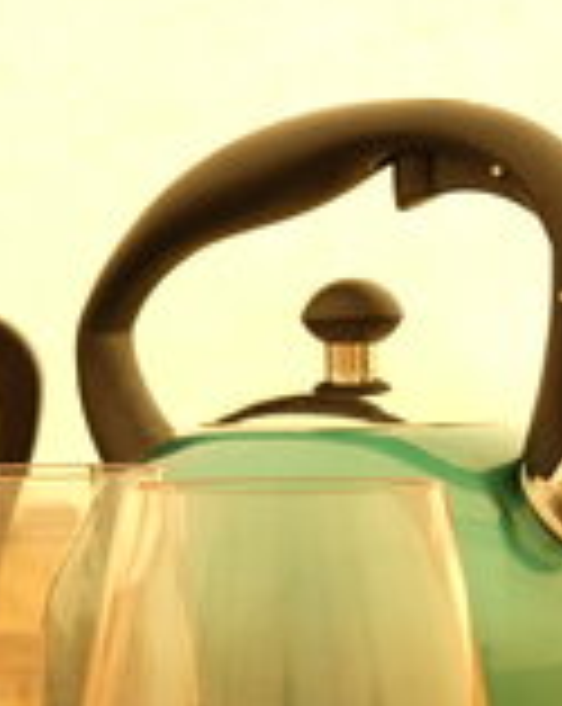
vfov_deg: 11.8
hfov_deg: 9.4
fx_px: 3357
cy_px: 807
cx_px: -220
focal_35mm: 161
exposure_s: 1/150
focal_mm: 27.9
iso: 200
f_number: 4.2
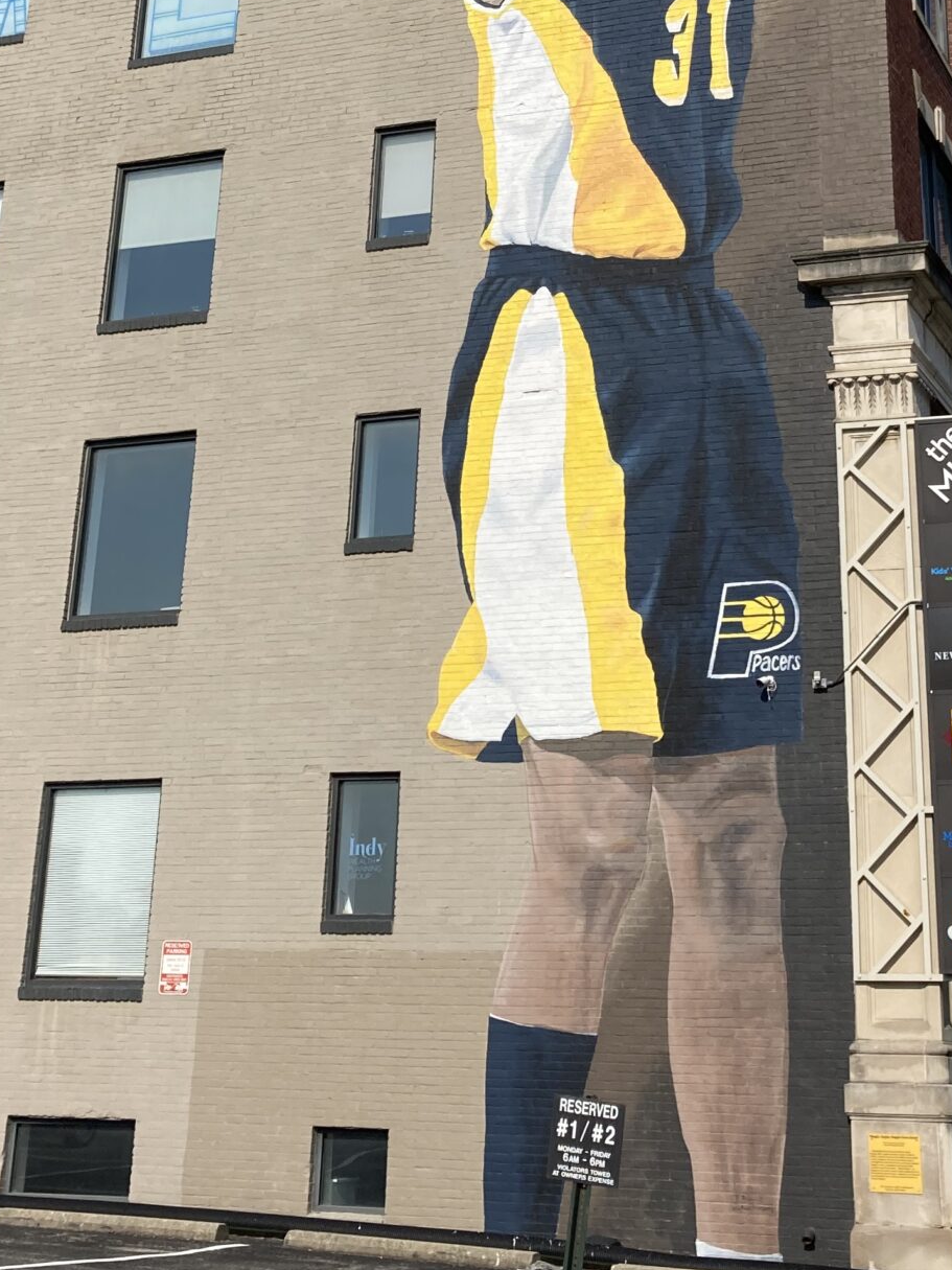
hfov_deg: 24.8
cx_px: 560
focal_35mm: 59
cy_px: 85
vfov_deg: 30.9
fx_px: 2164
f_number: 1.8
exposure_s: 1/3205
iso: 20
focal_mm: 3.99
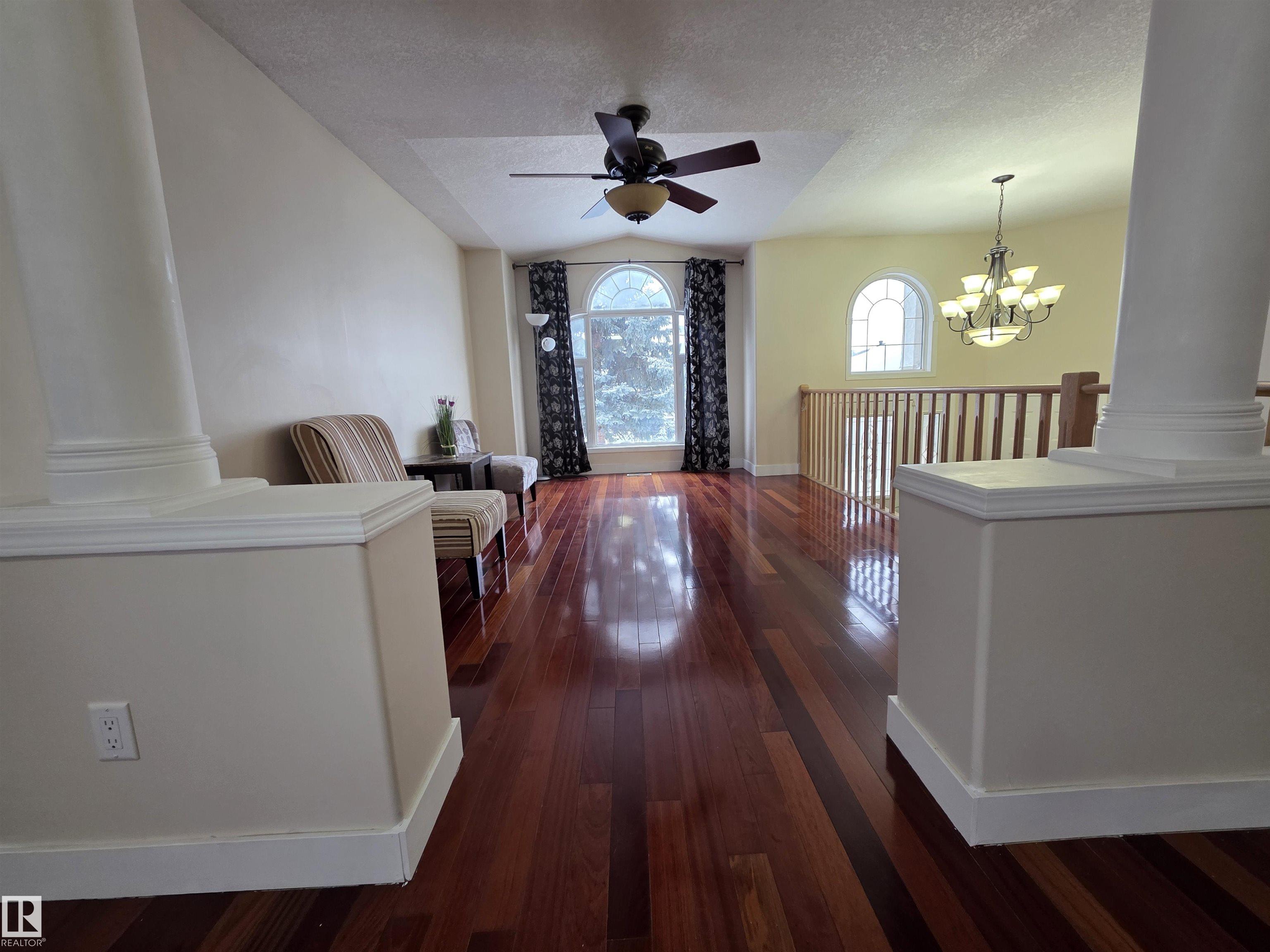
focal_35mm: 13
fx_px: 477
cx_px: 635
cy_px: 476
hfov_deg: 106.2
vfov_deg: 89.9
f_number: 1.9
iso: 125
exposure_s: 1/120
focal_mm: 2.2
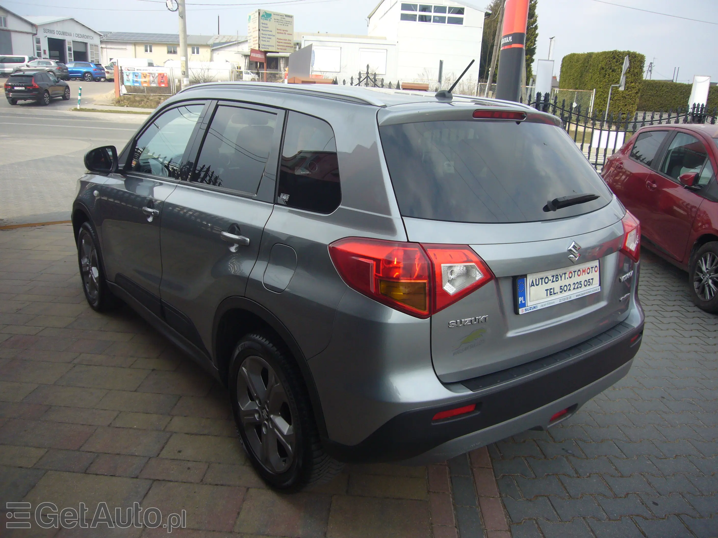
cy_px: 269
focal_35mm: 28
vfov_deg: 49.7
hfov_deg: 63.4
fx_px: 581
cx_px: 359
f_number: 2.8
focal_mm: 4.6
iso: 80
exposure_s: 1/320
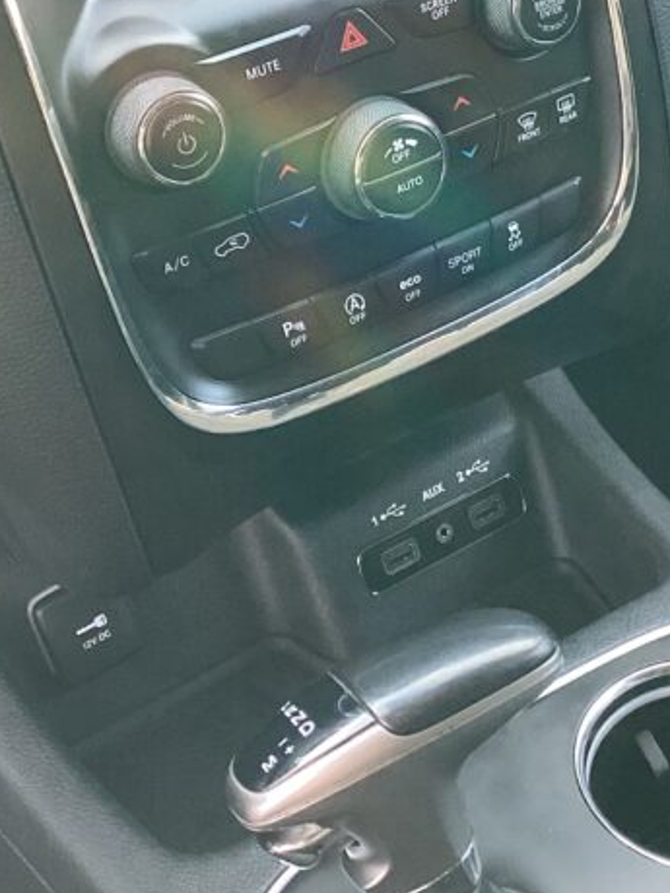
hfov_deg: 21.1
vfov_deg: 27.6
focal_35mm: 69
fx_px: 1781
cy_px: 173
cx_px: 536
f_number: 2.4
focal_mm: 3.3
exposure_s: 1/60
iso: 80
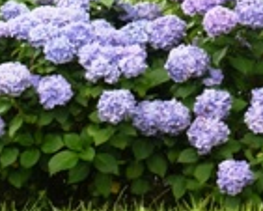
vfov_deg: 7.6
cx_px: 198
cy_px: 22
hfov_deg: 9.4
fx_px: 1589
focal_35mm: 204
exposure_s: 1/125
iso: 200
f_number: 5.4
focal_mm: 33
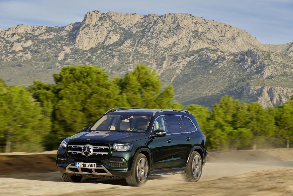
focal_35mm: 150
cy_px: 98
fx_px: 1221
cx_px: 146
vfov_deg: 9.1
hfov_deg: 13.7
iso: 200
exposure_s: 1/125
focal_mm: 150
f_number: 11
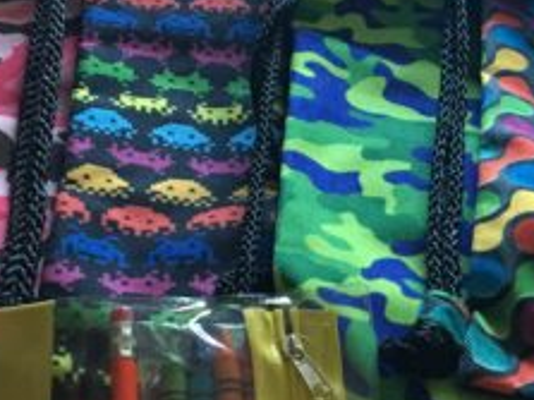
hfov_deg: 19.5
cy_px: 273
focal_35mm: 100
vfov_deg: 14.7
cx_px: 424
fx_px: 1542
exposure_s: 1/17
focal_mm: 4.15
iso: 200
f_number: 2.2
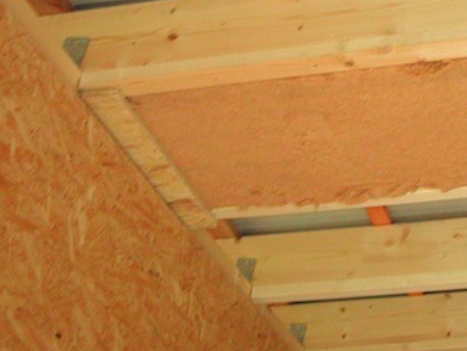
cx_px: 435
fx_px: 985
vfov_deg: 20.0
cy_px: 72
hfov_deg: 25.7
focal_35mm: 73
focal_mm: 8
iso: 400
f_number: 2.8
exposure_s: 1/17.2
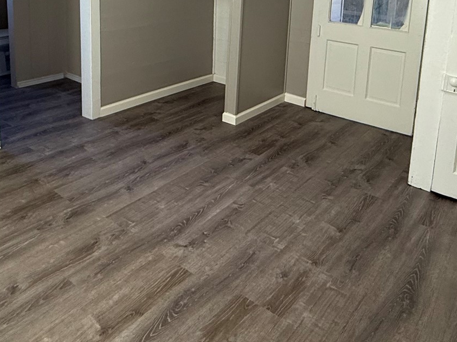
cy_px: 28
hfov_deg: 54.0
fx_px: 449
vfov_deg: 38.6
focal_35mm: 34
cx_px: 222
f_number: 2.2
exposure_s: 1/60
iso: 250
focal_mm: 2.22
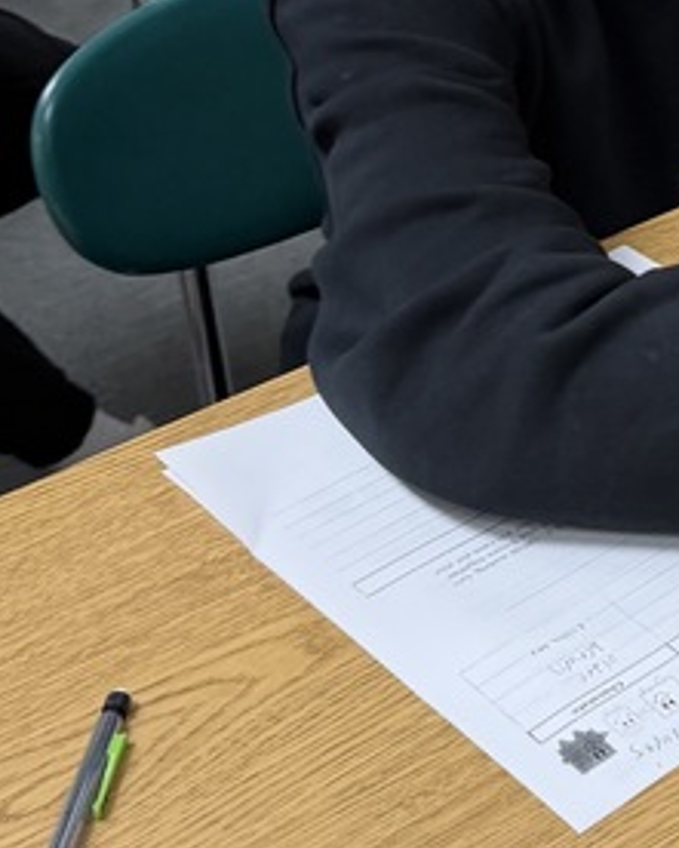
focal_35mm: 87
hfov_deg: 16.0
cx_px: 1066
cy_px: 258
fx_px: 2184
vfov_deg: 21.9
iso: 200
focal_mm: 6.76
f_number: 1.78
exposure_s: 1/113
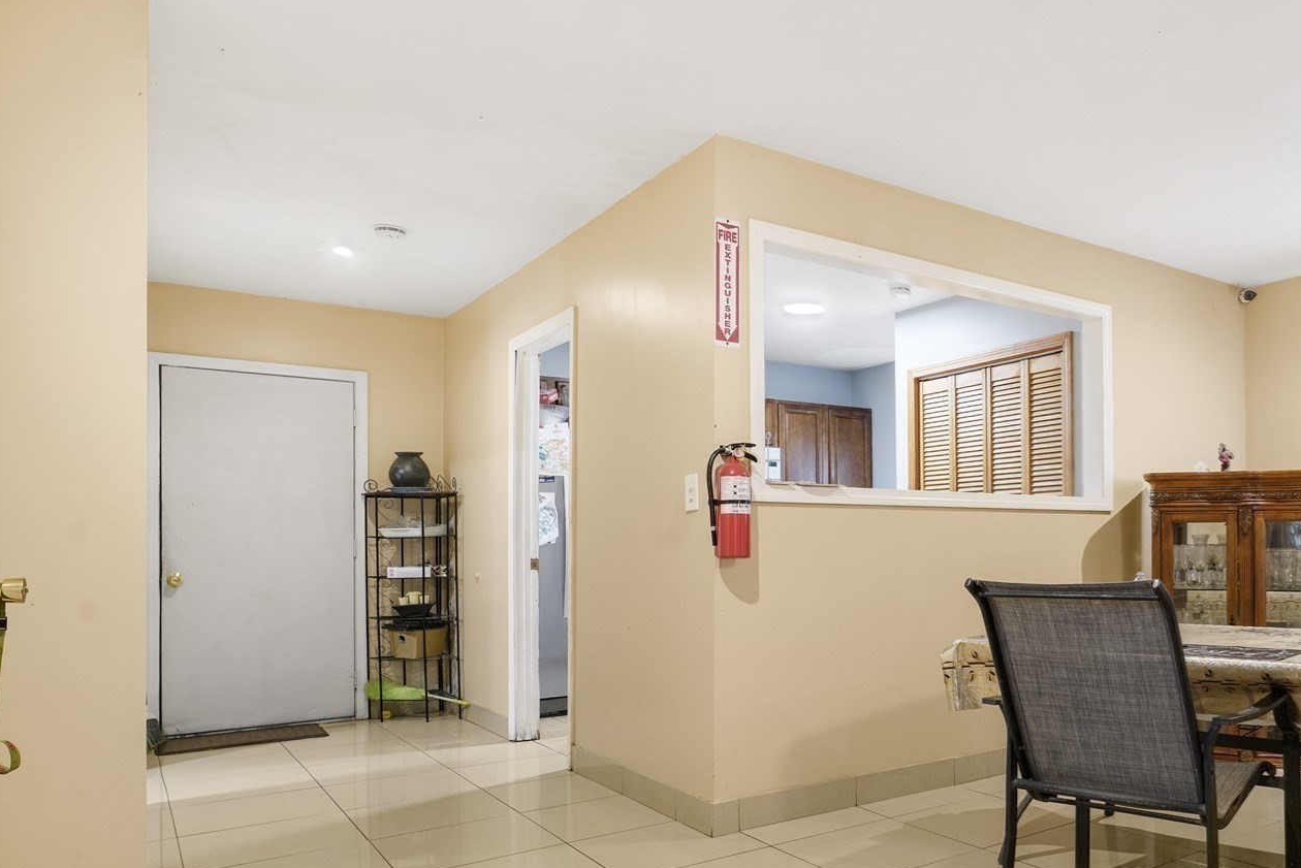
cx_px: 935
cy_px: 553
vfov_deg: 49.0
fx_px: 940
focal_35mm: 26
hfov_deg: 66.1
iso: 320
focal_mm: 16
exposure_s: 1/3
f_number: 8
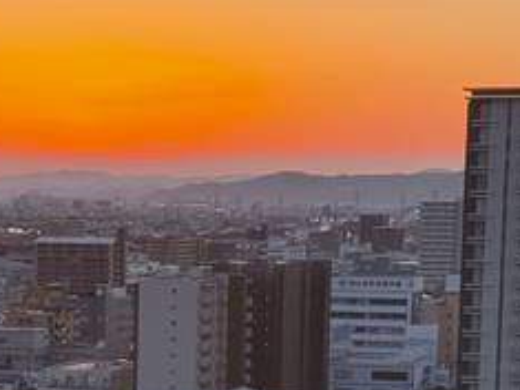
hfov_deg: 13.3
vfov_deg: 9.9
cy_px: 483
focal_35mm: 147
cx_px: 20
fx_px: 2207
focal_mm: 6.76
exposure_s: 1/152
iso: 125
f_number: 1.78
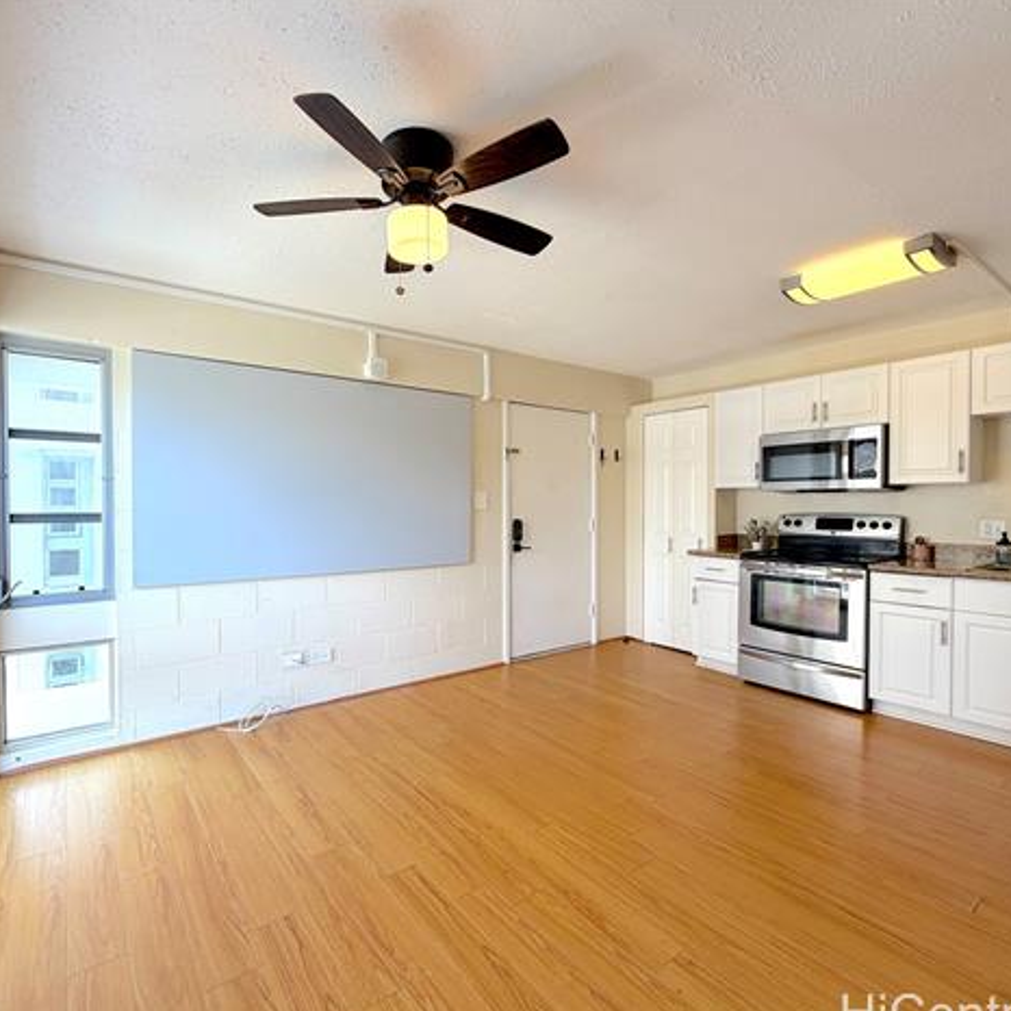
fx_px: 562
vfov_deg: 84.0
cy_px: 514
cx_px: 466
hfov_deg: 83.8
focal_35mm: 17
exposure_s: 1/120
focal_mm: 2.22
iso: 50
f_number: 2.2
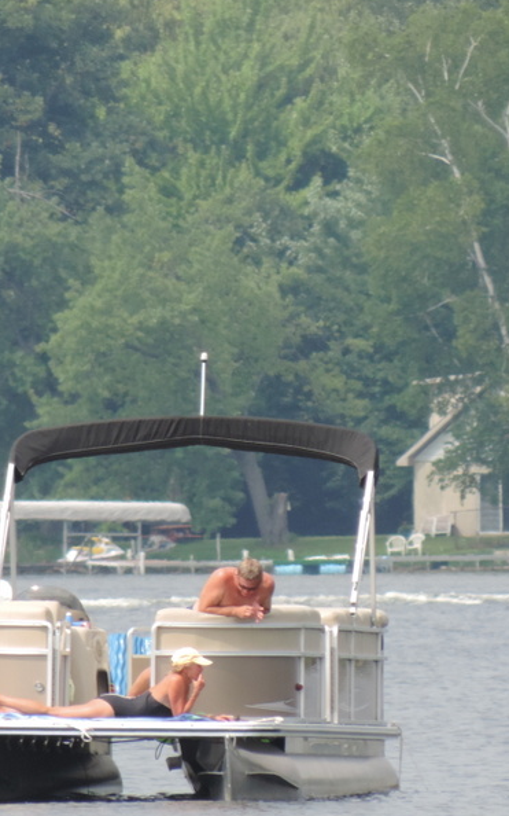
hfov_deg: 0.8
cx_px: 165
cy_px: 518
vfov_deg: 1.3
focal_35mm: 1644
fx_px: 36506
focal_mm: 160.5
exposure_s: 1/500
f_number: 5.5
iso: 180
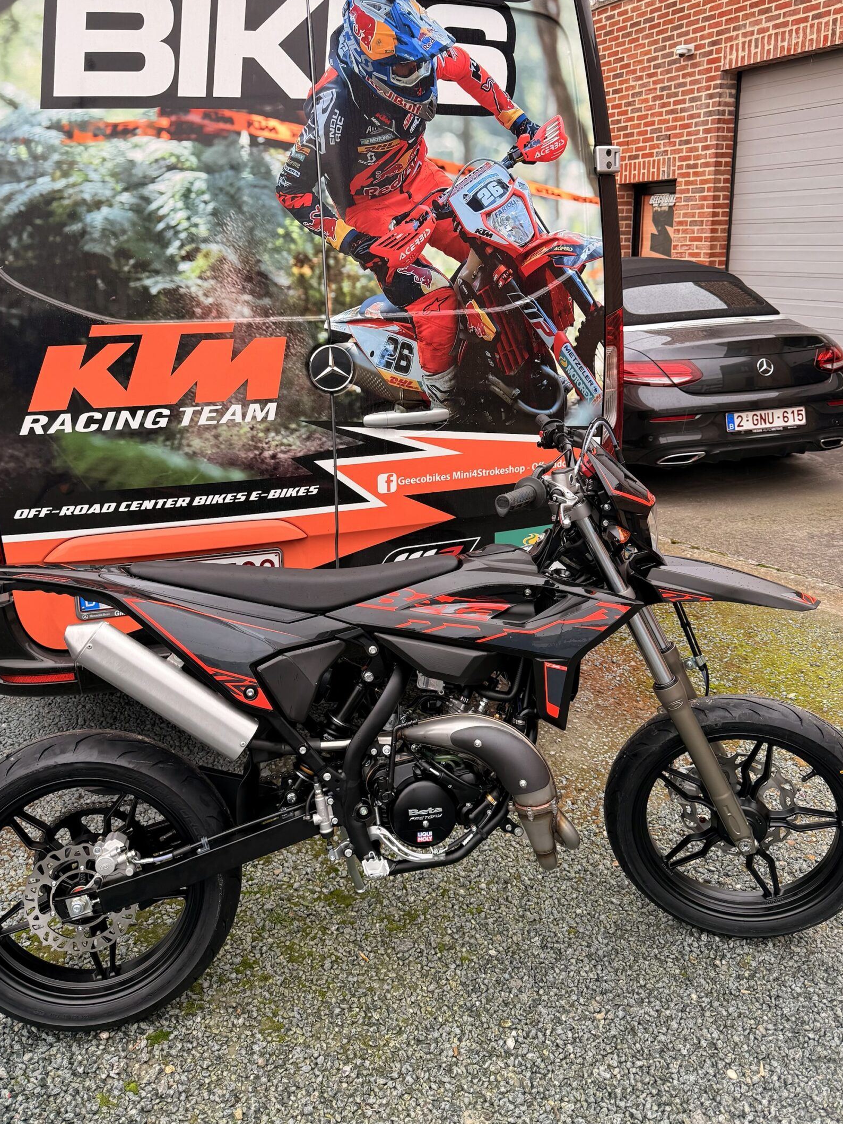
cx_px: 395
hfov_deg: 48.2
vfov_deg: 61.4
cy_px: 489
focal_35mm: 29
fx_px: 942
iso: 125
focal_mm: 6.76
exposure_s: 1/228
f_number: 1.78
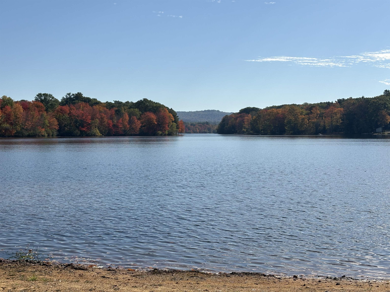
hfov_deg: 36.8
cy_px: 146
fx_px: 586
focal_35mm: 52
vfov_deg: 28.0
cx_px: 195
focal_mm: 5.96
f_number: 1.6
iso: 25
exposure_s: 1/4630
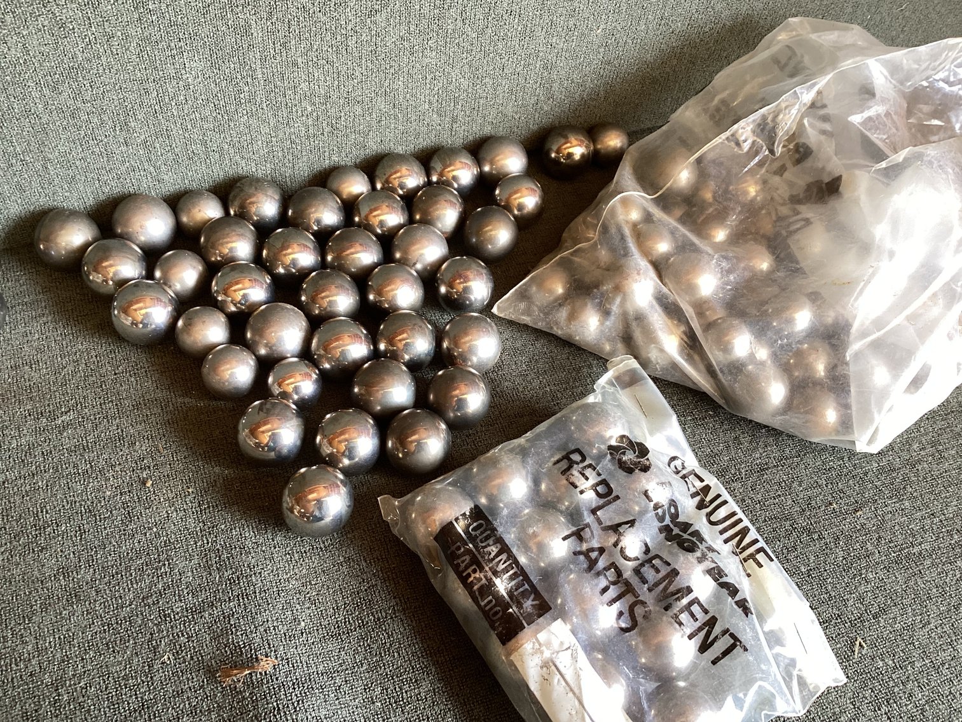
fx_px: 862
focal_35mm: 31
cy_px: 361
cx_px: 481
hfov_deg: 58.3
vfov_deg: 45.4
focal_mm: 3.3
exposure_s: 1/50
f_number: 2.4
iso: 100
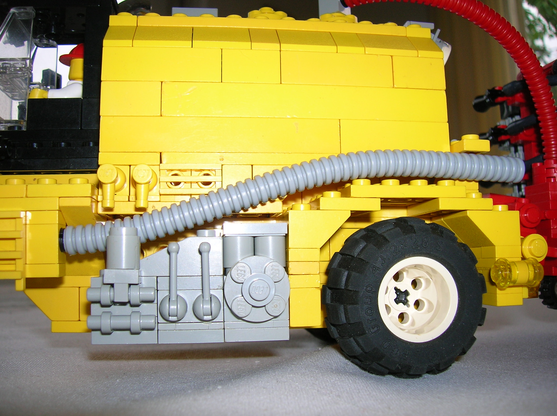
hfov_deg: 54.0
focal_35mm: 34
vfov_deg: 41.7
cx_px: 278
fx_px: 547
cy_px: 208
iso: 50
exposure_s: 1/60.1
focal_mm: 5.7
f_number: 2.9
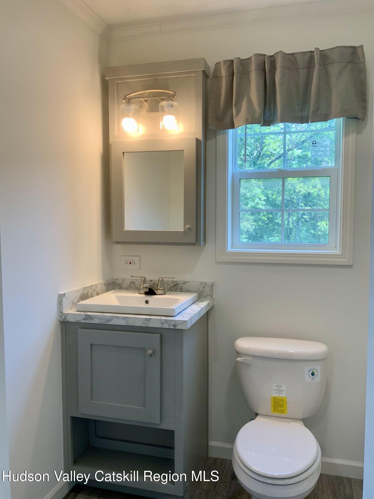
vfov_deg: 61.7
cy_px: 250
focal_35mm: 29
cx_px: 187
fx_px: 418
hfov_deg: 48.2
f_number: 1.8
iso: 50
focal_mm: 3
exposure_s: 1/120
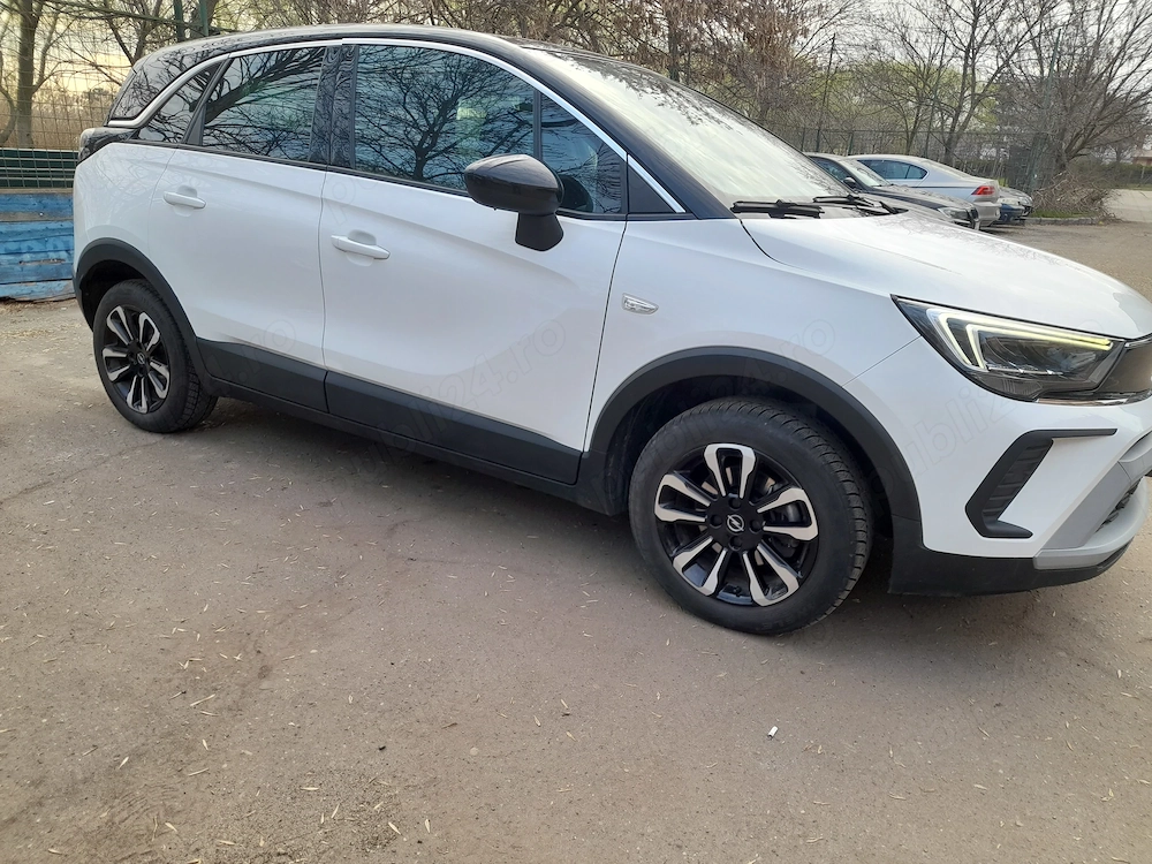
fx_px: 832
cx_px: 576
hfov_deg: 69.4
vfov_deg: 54.9
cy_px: 432
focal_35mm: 25
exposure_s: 1/100
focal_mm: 4.6
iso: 32
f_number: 2
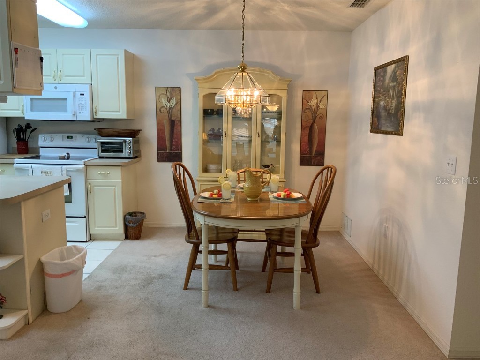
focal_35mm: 29
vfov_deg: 48.2
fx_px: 402
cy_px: 180
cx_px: 240
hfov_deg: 61.7
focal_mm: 3
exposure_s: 1/60
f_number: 1.8
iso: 80
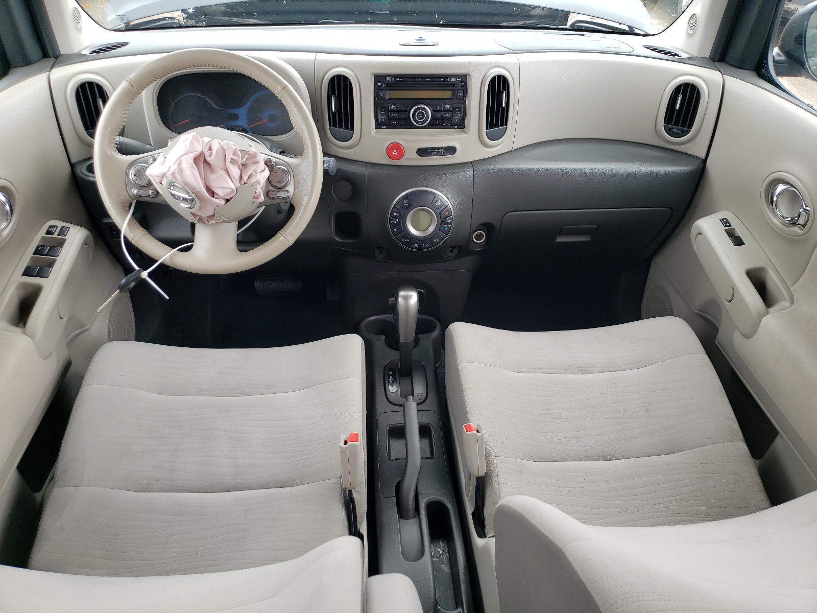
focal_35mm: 26
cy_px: 306
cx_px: 408
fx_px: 614
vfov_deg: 53.1
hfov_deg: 67.3
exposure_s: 1/161
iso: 50
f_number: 1.5
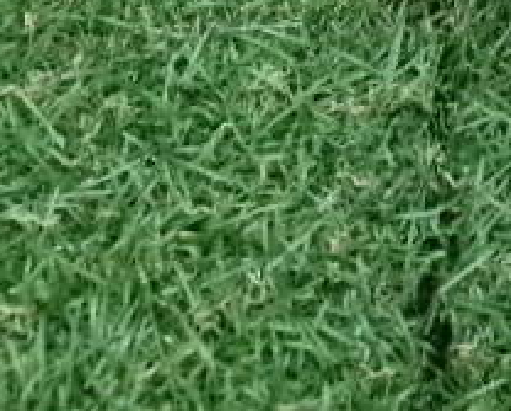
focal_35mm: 84
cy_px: -170
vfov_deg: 16.9
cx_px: 511
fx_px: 1272
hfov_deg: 21.9
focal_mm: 5.1
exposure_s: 1/34
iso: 800
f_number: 3.9
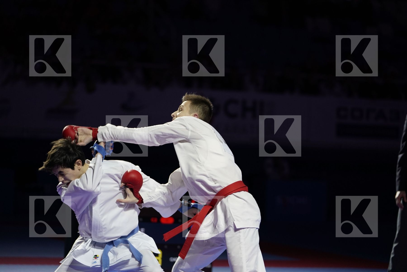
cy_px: 136
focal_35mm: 128
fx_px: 1447
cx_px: 204
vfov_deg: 10.7
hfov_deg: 16.0
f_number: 2.8
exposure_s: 1/1000
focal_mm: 128
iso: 1600
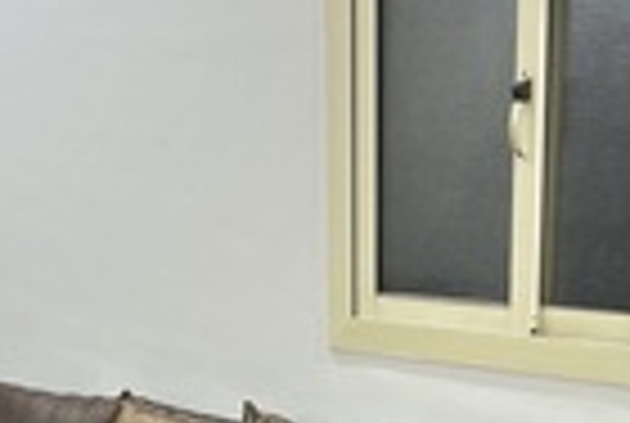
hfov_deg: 22.9
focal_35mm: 88
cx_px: 187
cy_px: 506
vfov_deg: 15.1
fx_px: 1543
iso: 100
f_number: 1.5
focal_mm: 5.7
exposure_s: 1/120
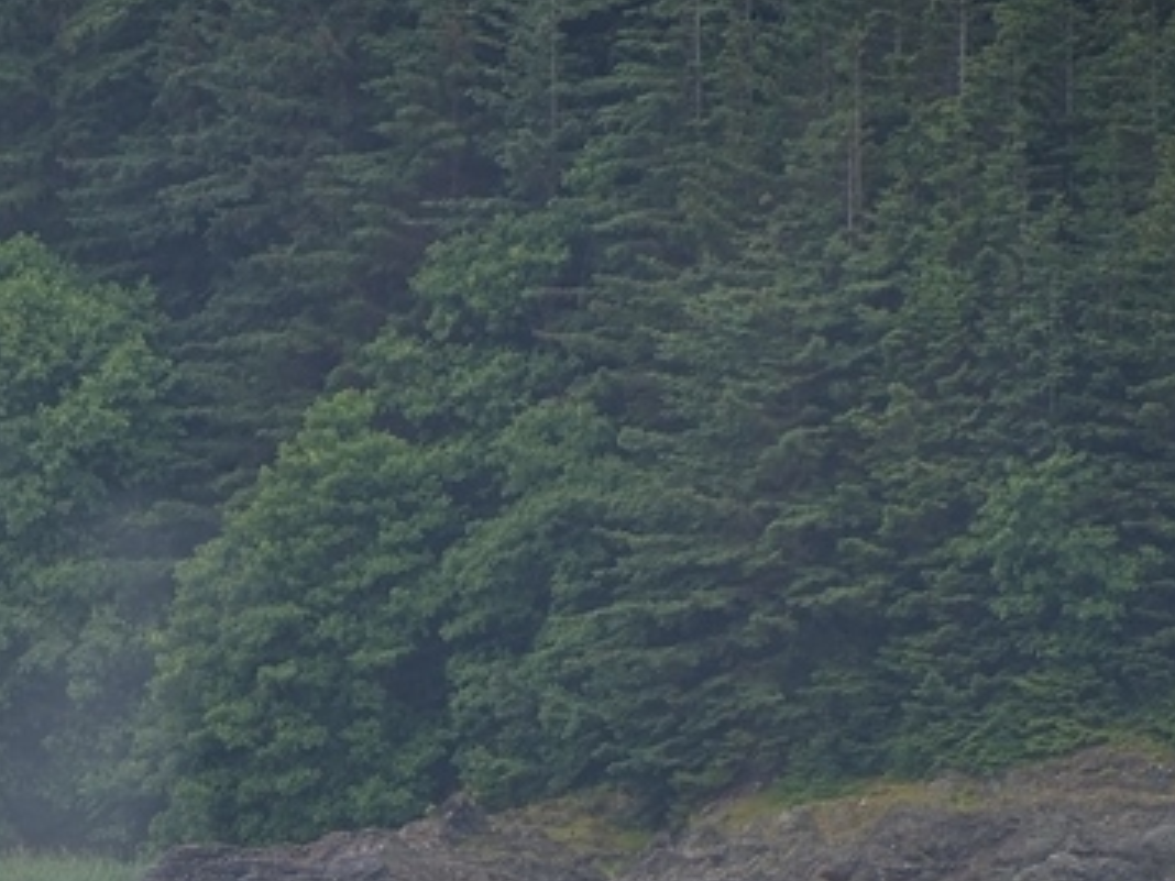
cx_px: -122
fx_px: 35234
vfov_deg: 1.4
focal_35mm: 1038
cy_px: 1115
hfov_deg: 1.9
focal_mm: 300
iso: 200
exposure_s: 1/640
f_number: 5.6
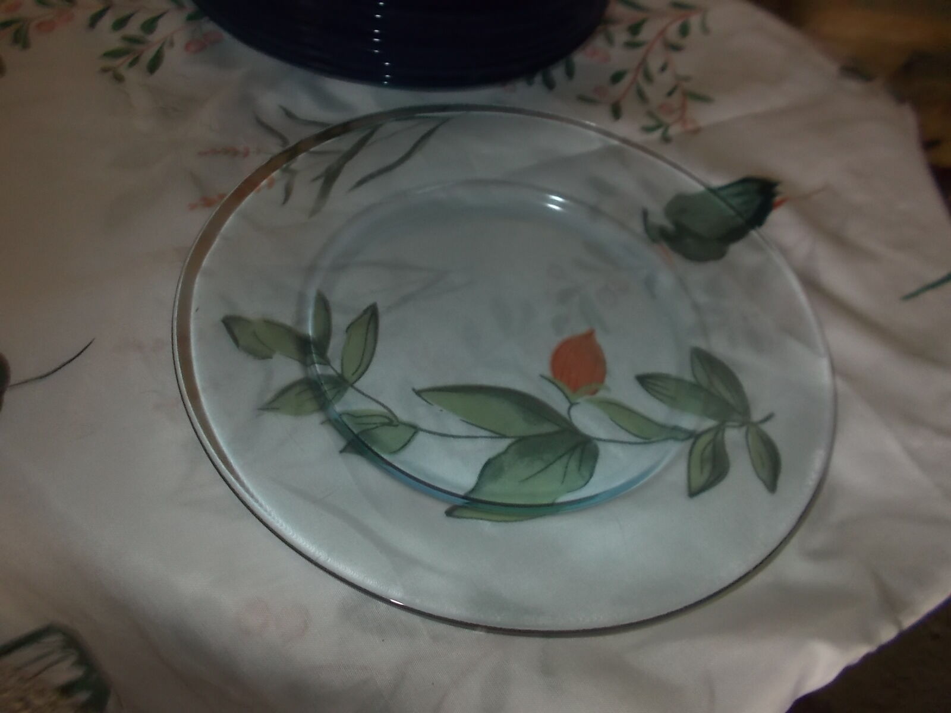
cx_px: 476
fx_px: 714
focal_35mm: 26
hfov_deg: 67.3
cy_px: 356
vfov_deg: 53.1
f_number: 3.2
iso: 200
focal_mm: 4.6
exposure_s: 1/25
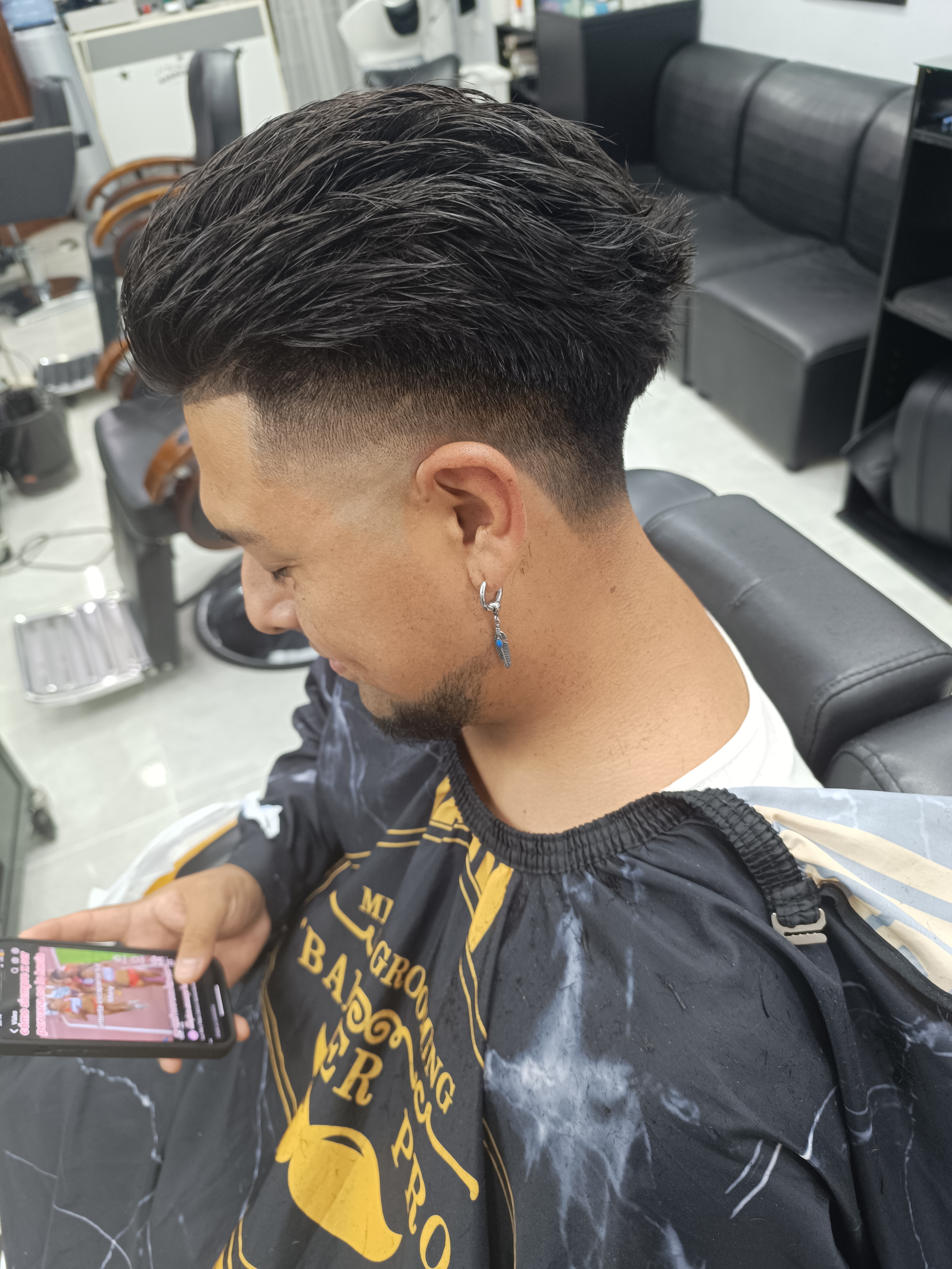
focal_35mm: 24
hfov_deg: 56.8
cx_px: 476
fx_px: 880
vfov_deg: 71.6
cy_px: 634
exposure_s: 1/50
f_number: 1.65
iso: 697
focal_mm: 6.14
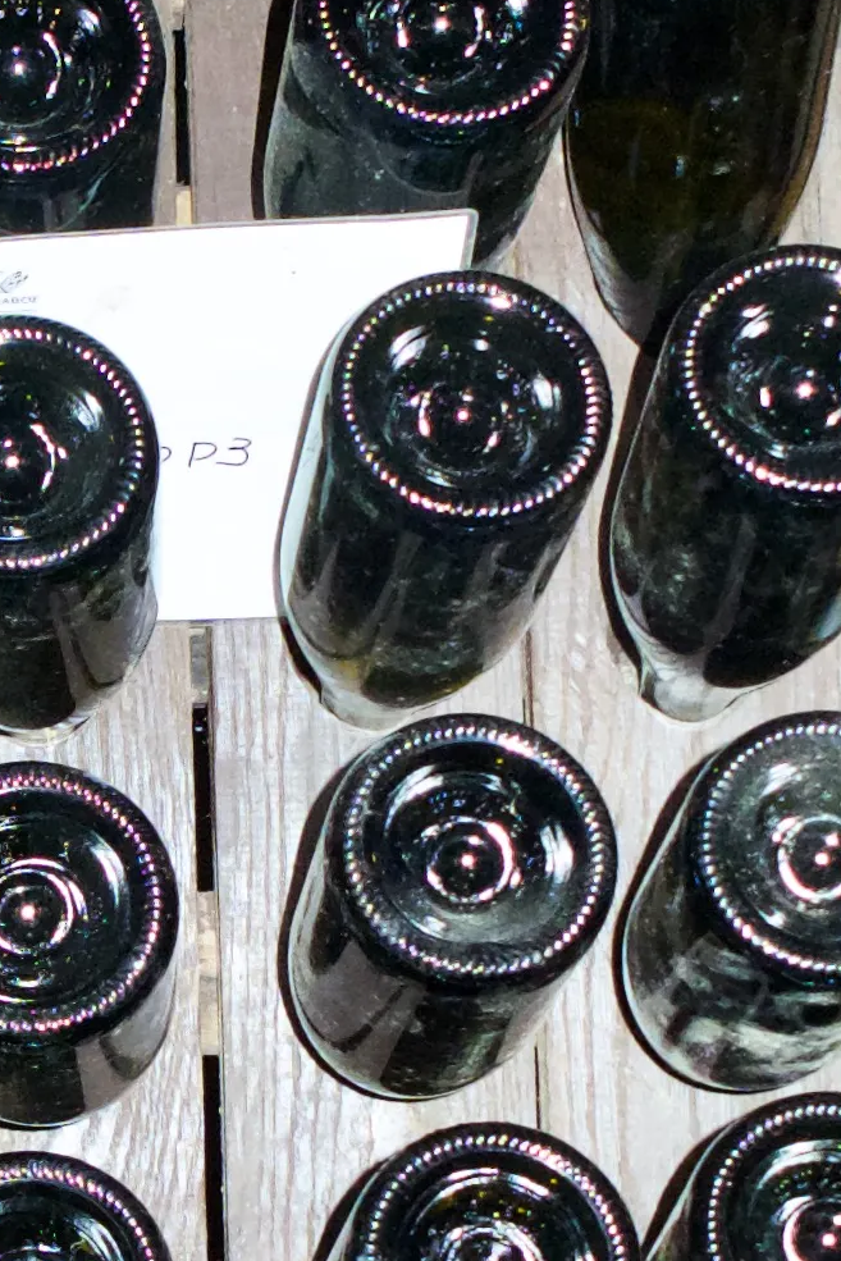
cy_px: 903
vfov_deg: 22.0
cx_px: -76
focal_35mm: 92
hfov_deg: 14.5
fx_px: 3222
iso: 500
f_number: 2.8
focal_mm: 4.7
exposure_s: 1/80
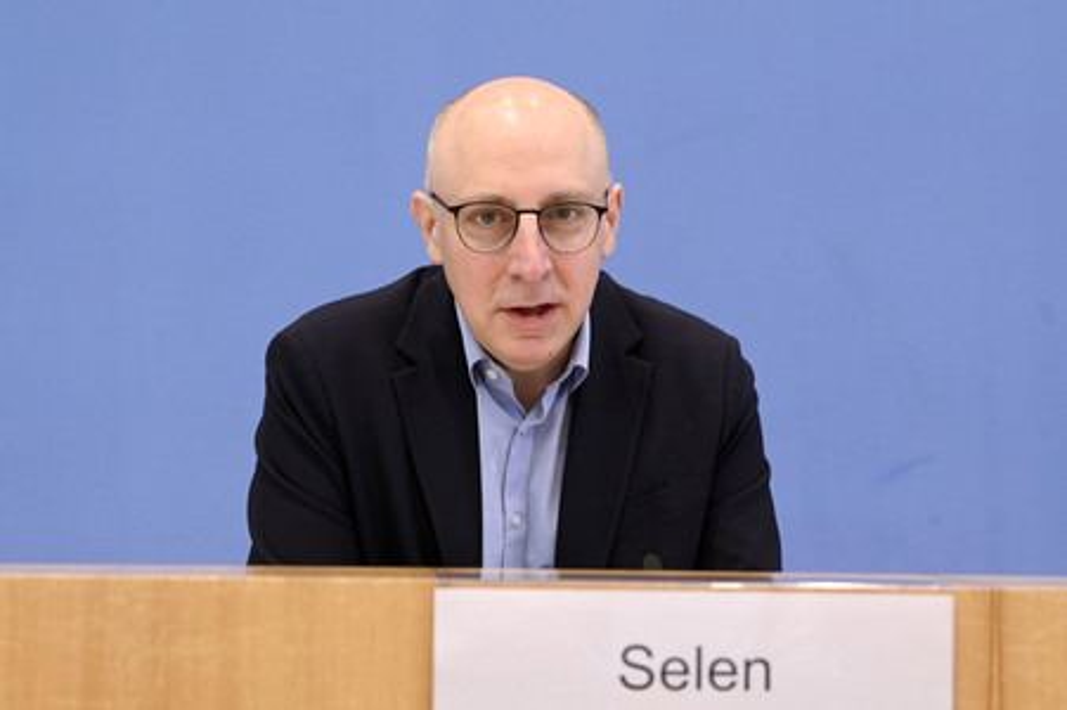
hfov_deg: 26.0
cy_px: 355
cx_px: 534
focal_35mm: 78
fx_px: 2310
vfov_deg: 17.5
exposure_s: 1/400
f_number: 6.3
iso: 3200
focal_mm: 78
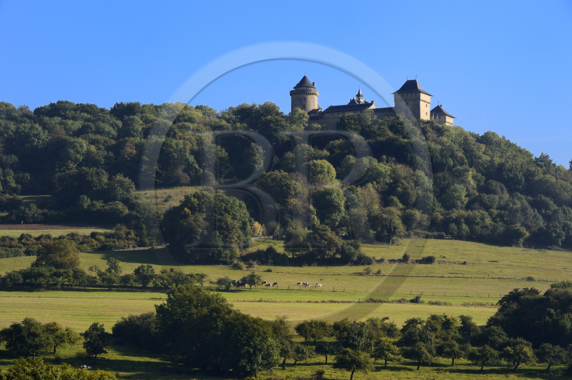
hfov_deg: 15.2
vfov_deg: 10.1
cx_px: 286
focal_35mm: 135
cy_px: 190
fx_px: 2143
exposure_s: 1/200
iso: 200
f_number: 14
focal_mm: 135
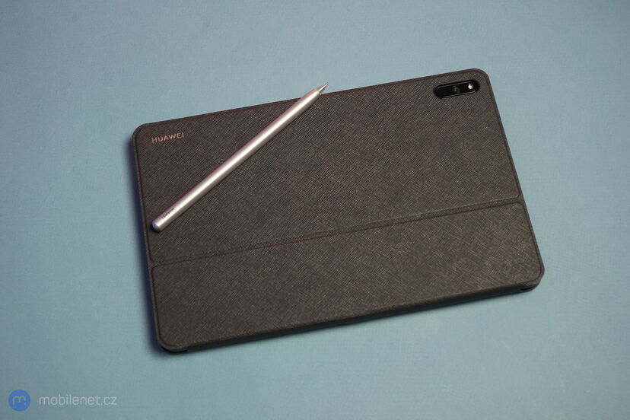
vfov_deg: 23.8
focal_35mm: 57
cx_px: 315
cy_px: 210
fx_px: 997
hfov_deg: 35.1
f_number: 7.1
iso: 3200
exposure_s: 1/160
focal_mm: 57
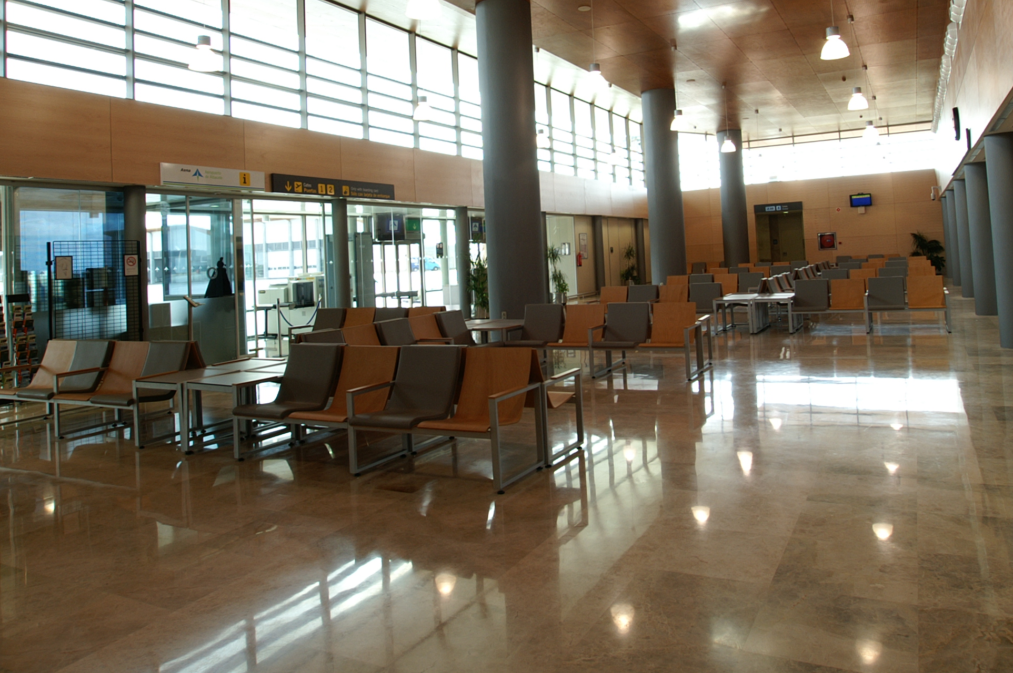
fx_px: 725
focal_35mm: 26
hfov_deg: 69.8
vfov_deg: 49.0
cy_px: 222
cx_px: 537
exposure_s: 1/30
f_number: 6.3
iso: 160
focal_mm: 11
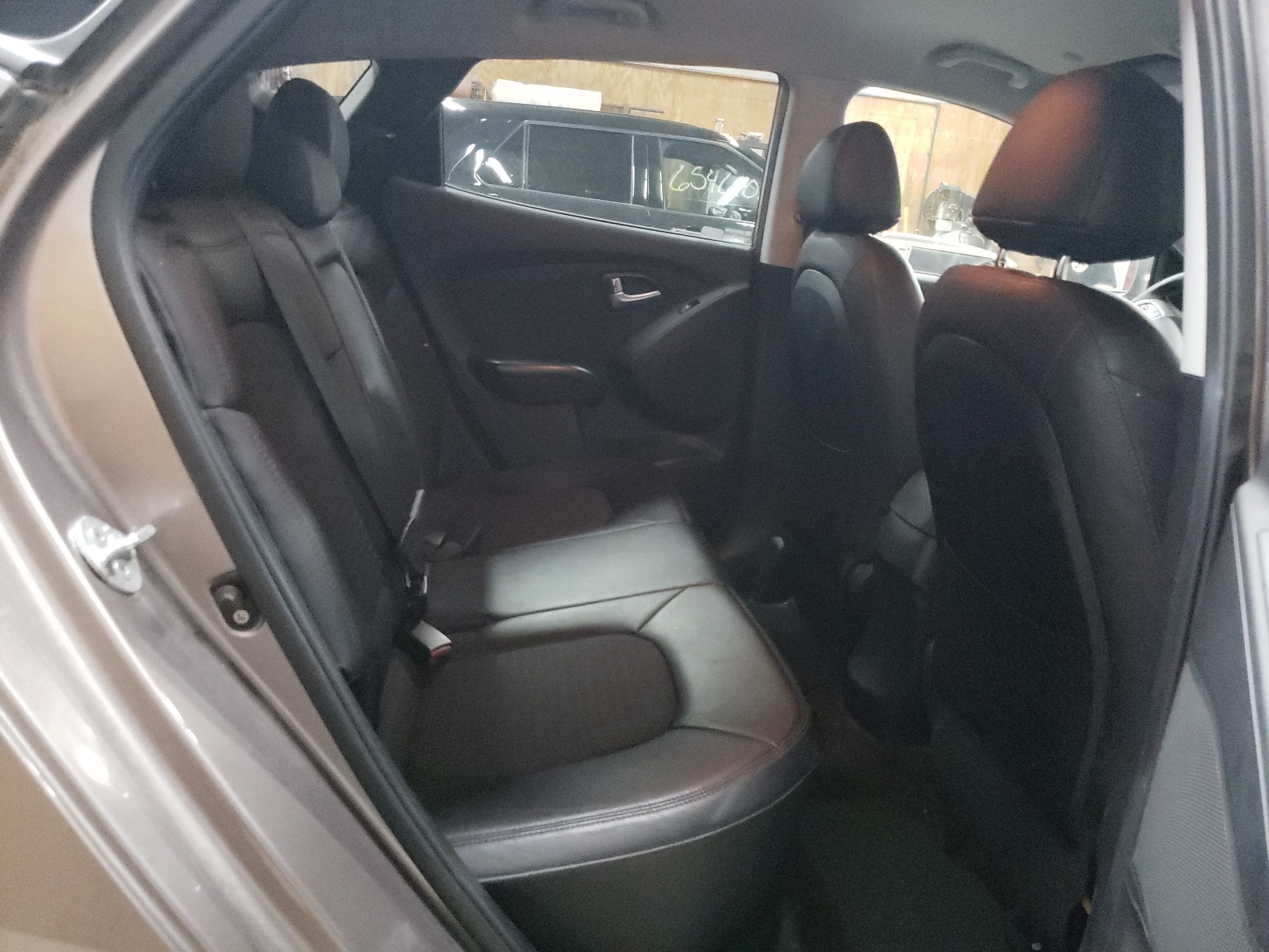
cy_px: 476
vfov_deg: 53.1
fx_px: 953
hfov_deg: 67.3
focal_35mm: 26
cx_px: 634
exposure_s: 1/24
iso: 990
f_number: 1.5
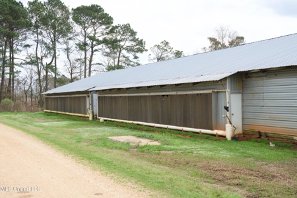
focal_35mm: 50
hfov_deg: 39.6
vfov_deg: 27.0
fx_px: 412
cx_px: 148
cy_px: 99
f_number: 16
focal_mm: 50
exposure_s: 1/80
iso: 400
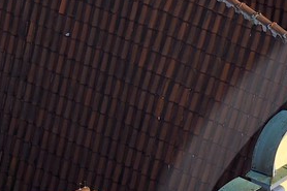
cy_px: 388
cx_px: 538
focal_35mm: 317
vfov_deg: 4.3
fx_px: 2526
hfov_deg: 6.3
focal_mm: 55
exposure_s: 1/200
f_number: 7.1
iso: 200
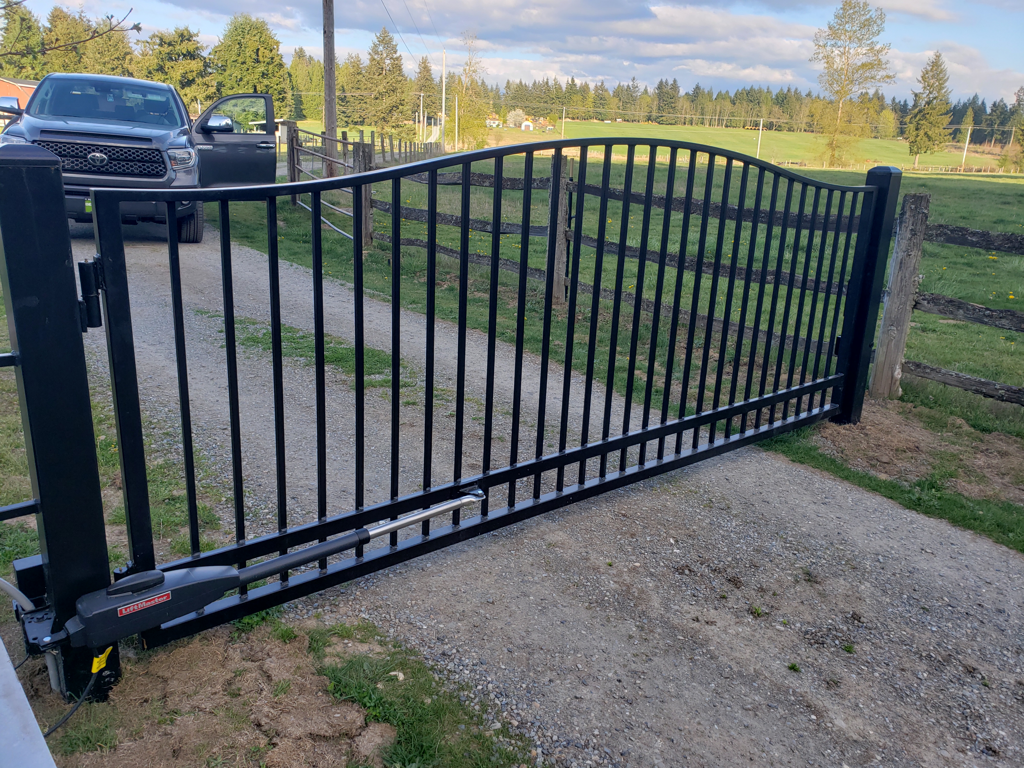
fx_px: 769
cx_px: 512
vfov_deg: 53.1
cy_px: 384
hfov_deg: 67.3
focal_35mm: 26
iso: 50
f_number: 2.4
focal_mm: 4.3
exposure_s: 1/309
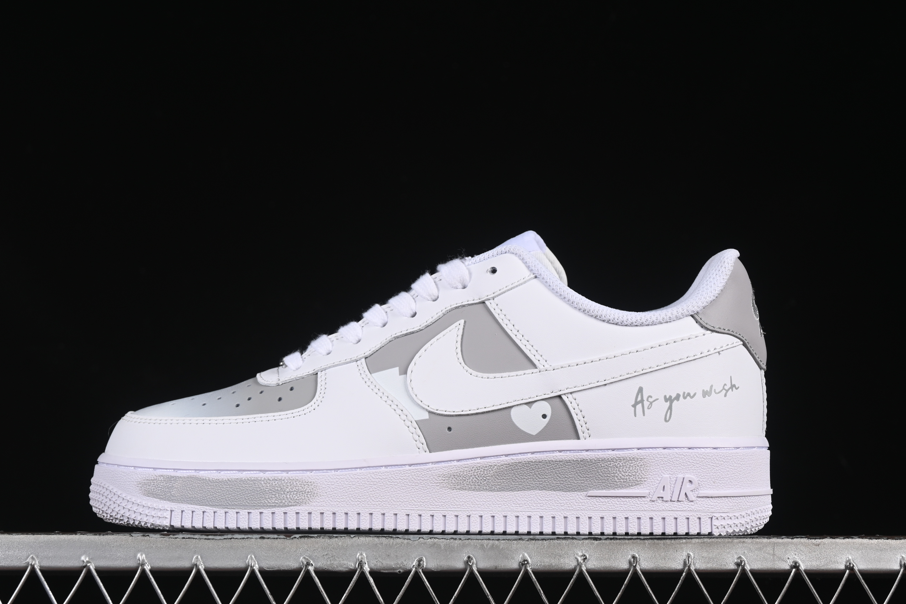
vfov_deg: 16.7
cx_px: 436
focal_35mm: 82
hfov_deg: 24.8
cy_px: 327
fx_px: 2064
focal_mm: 50
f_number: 8
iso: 160
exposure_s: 1/80
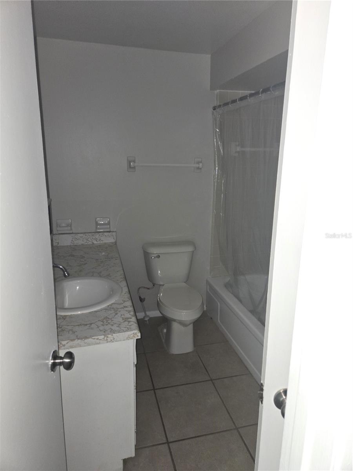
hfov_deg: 58.9
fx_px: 313
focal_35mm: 23
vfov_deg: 73.9
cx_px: 176
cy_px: 236
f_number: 1.8
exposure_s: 1/12
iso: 500
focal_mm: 5.4
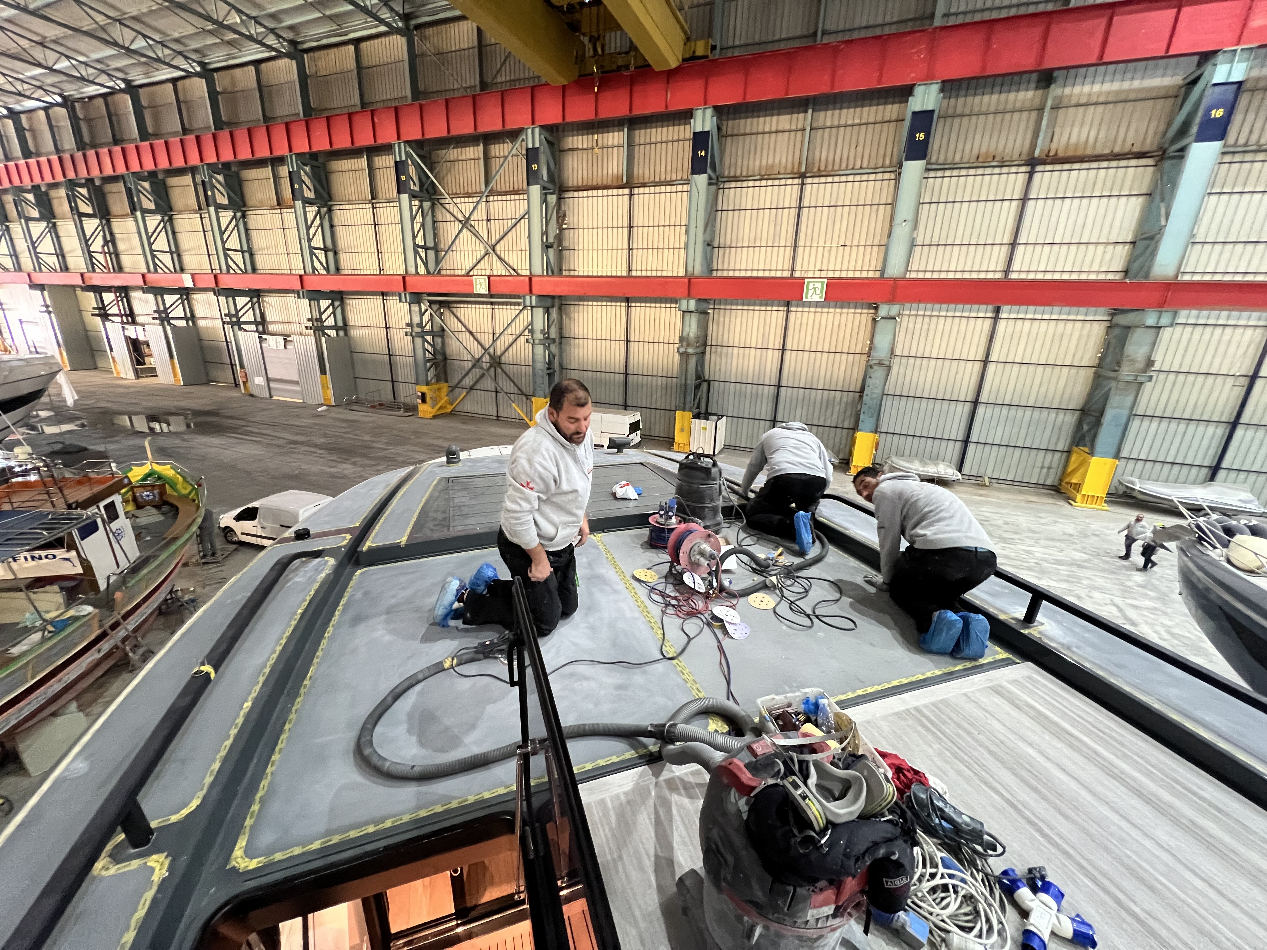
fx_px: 476
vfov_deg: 89.9
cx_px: 634
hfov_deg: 106.2
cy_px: 475
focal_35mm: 13
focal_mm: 1.57
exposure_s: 1/50
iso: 500
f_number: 1.8
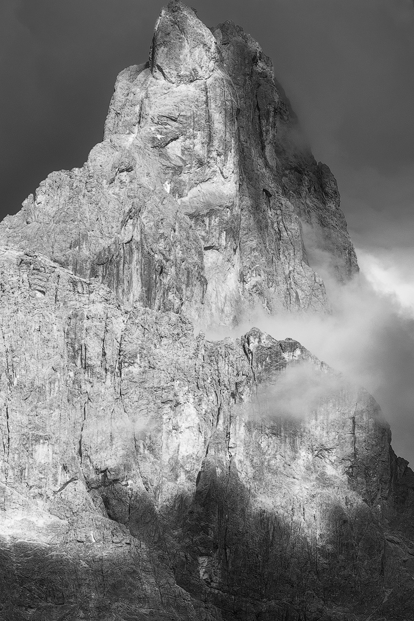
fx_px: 2518
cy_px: 336
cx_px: 199
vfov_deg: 14.1
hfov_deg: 9.4
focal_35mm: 146
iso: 160
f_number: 11
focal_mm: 55
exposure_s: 1/210
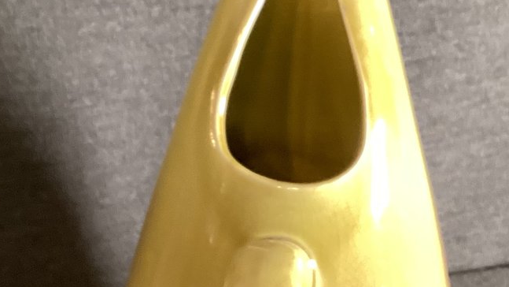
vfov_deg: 15.1
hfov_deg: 26.8
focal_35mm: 79
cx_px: 210
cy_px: 264
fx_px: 1066
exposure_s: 1/60
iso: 250
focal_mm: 3.3
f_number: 2.4
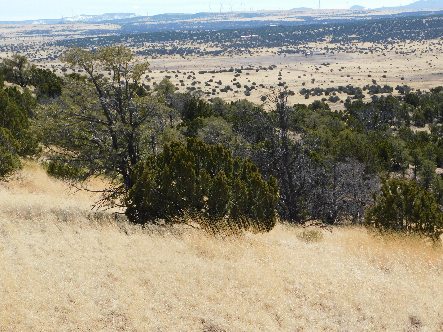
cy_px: 166
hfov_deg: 24.4
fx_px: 1024
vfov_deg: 18.4
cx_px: 222
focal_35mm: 80
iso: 125
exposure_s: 1/640
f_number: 4.4
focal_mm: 14.2
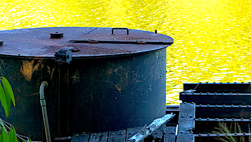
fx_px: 1018
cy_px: 138
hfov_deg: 14.0
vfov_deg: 7.9
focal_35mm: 153
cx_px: 81
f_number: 4.5
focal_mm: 35
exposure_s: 1/80
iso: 400
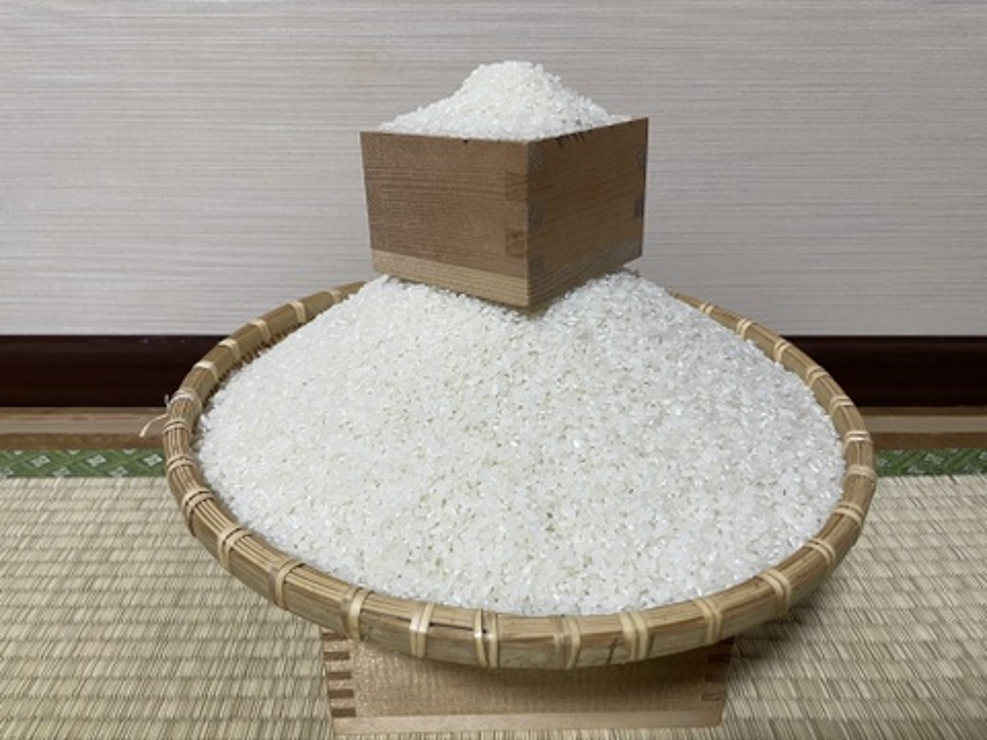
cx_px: 494
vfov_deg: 53.1
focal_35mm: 26
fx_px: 741
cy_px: 370
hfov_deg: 67.3
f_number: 1.6
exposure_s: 1/50
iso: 100
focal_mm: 4.2
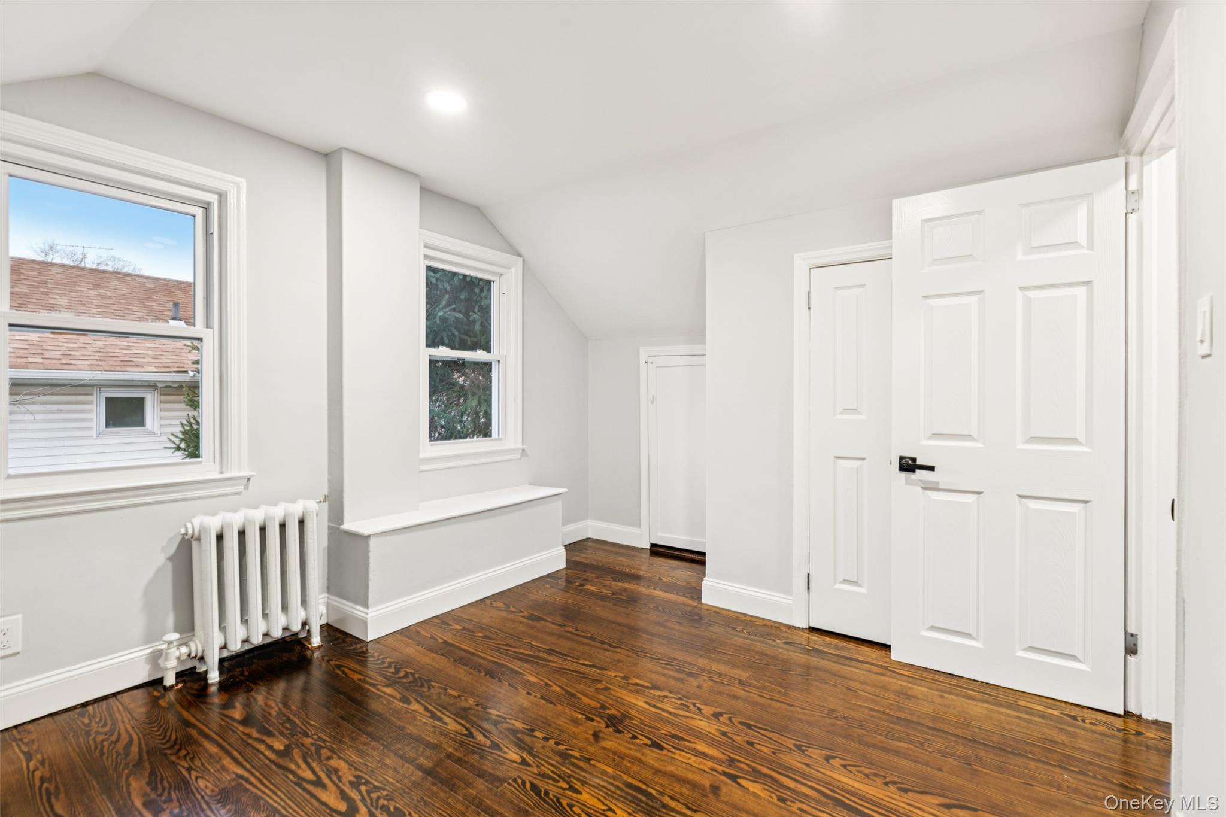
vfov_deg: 73.7
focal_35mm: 16
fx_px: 545
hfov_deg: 96.7
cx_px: 613
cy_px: 408
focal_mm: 16
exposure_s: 1/6
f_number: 8
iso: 250
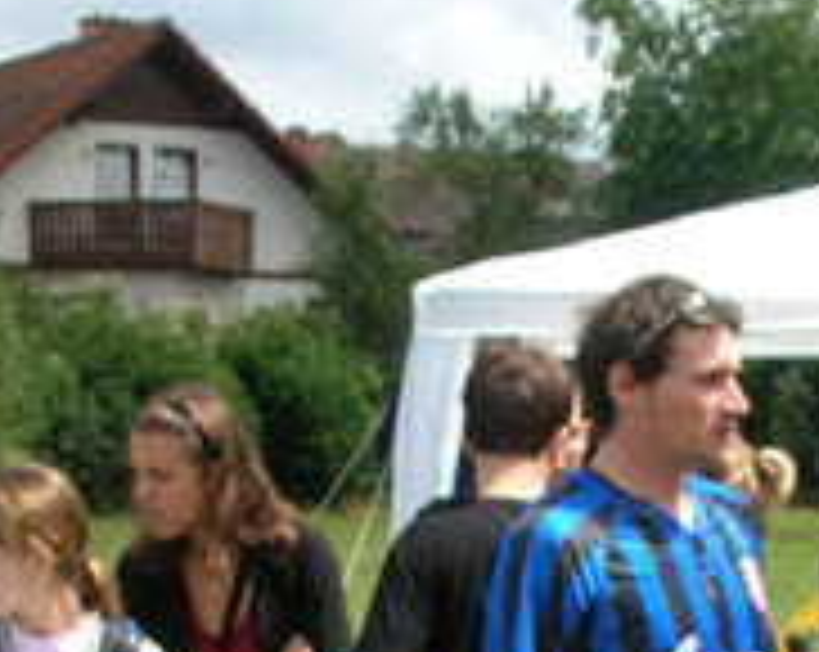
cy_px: 866
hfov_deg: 16.2
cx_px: 832
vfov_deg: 12.8
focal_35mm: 116
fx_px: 2807
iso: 50
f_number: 3.7
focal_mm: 6
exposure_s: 1/416
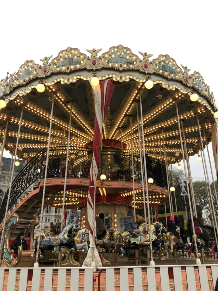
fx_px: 235
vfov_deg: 63.4
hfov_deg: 49.7
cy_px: 146
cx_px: 109
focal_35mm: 28
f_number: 1.8
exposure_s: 1/114
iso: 20
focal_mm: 4
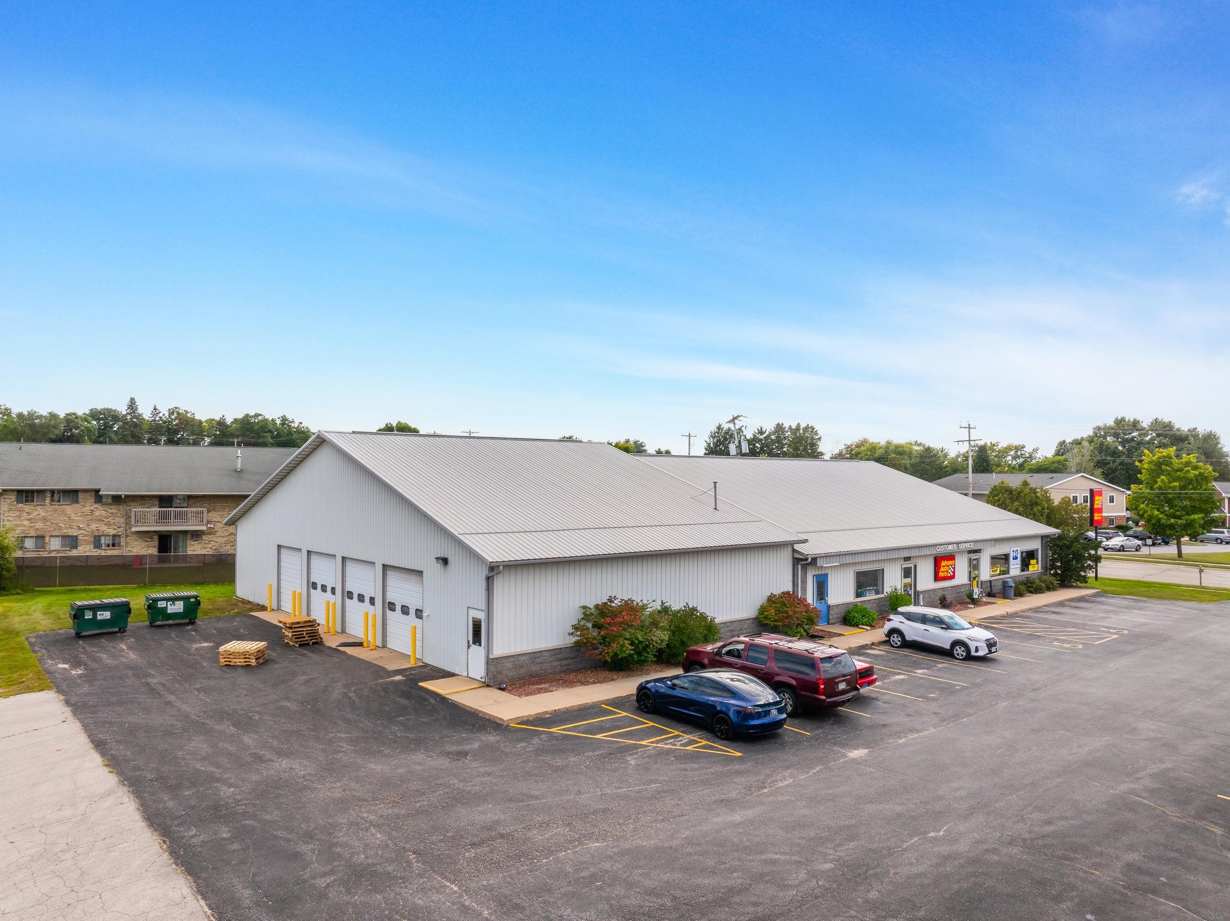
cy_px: 460
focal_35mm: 24
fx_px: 852
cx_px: 615
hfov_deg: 71.6
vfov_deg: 56.8
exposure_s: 1/320
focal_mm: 12.29
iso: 100
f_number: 8
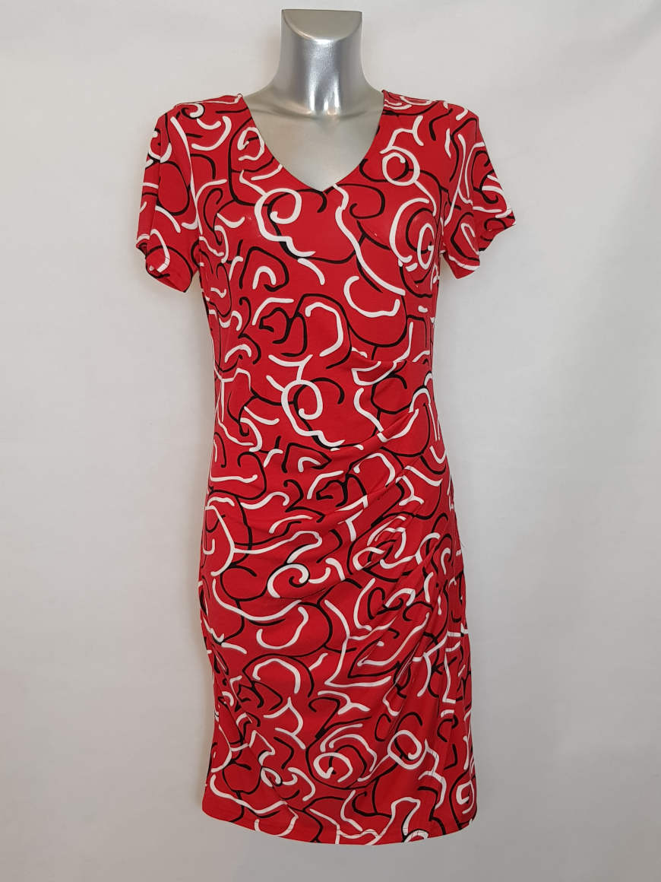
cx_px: 330
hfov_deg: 53.1
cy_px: 441
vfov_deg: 67.3
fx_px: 662
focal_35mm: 26
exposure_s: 1/50
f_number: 1.7
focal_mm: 4.2
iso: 100
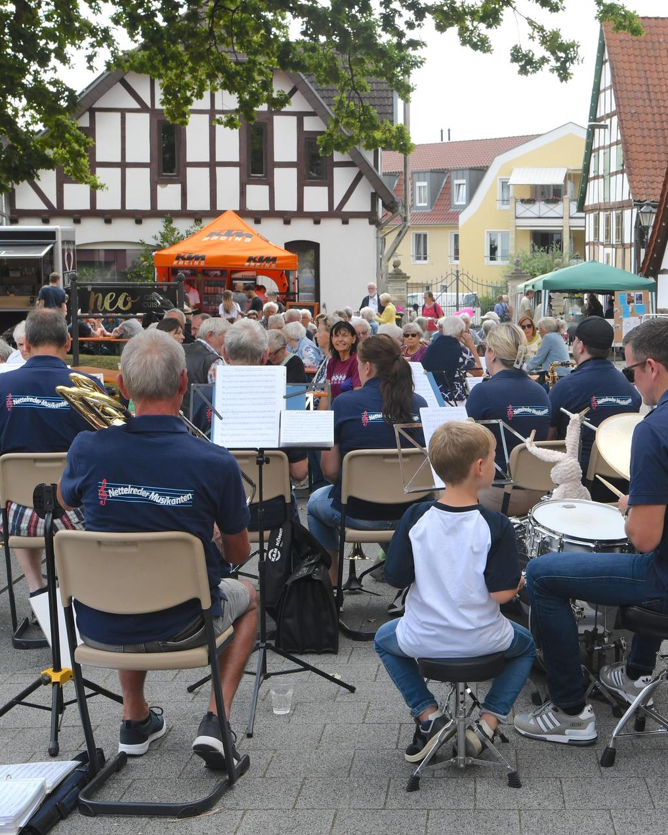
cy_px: 419
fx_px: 1260
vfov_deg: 36.7
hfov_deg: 29.2
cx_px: 512
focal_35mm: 51
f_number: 8
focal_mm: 24
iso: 250
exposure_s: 1/250
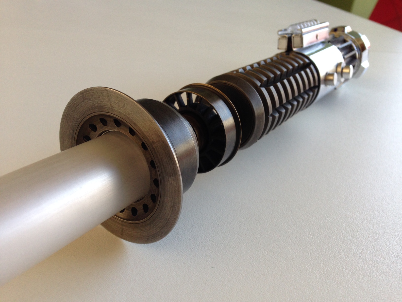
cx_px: 201
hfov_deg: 55.4
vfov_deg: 42.9
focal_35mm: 33
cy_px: 151
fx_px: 383
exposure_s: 1/20
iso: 80
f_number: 2.4
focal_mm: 4.12
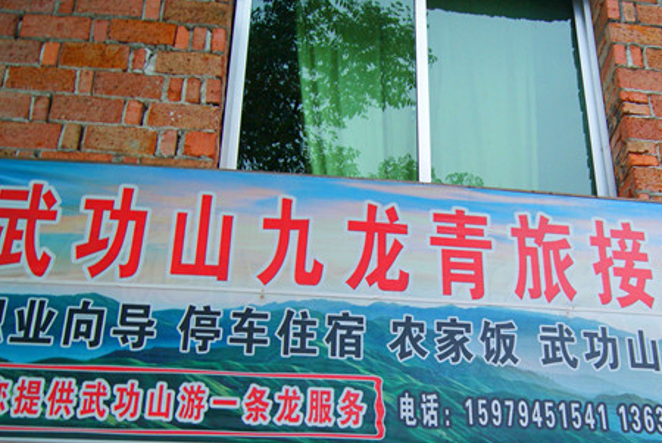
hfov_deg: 40.4
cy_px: 352
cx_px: 459
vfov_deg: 27.6
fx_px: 884
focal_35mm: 48
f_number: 3.5
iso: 400
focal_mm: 18
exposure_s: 1/5
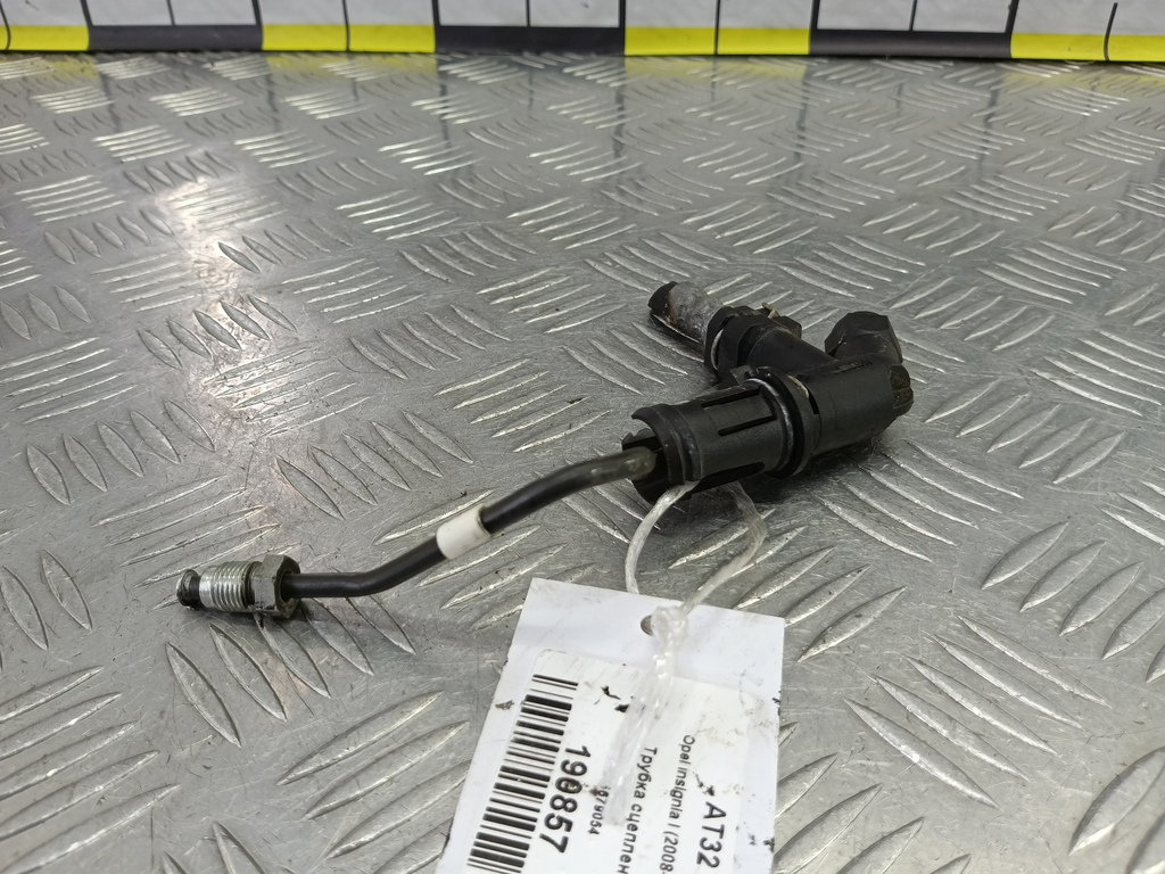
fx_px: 909
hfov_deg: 65.3
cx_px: 582
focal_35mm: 27
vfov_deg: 51.4
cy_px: 437
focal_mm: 4.11
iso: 130
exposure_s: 1/50
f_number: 1.6
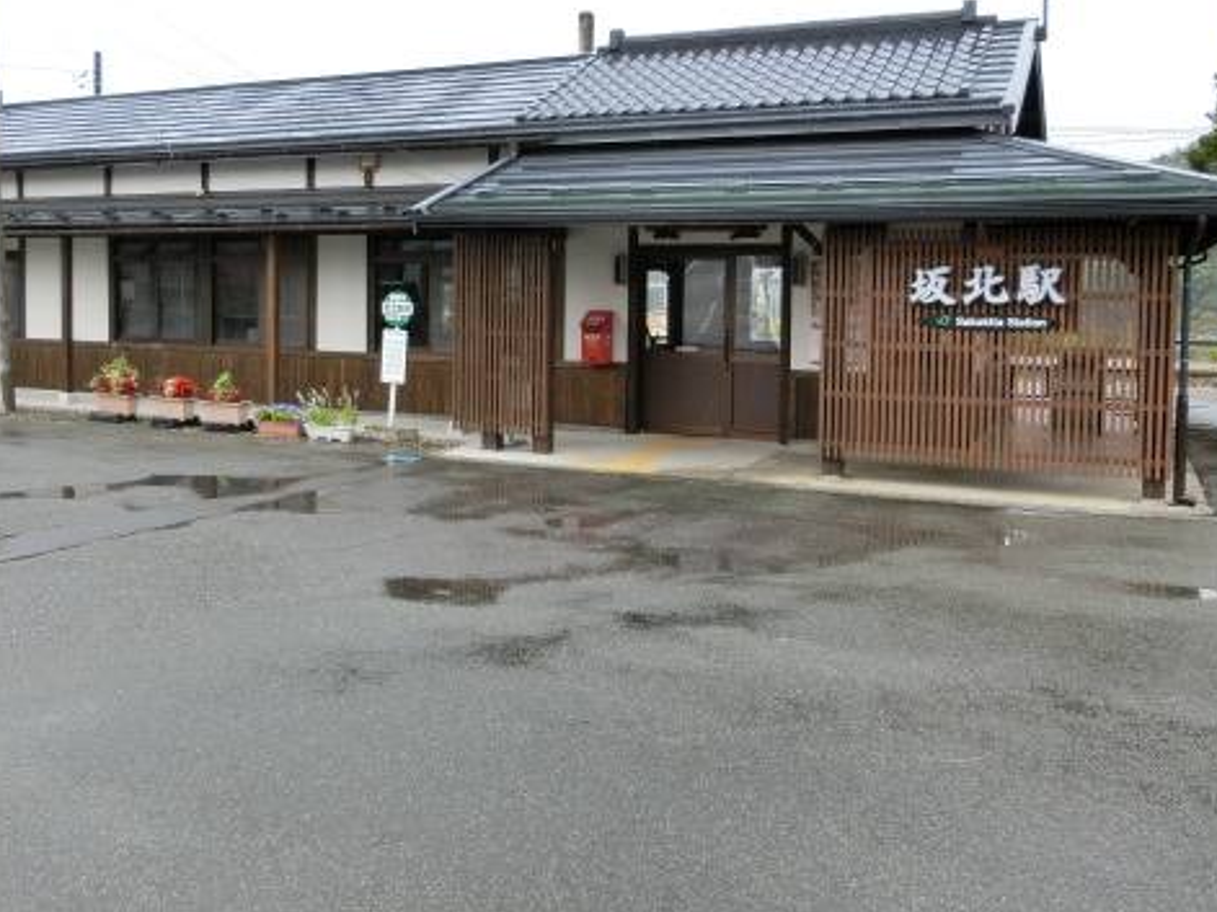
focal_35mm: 34
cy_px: 359
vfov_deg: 41.6
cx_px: 548
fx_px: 1195
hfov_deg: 53.9
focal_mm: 4.5
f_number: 3.5
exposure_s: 1/125
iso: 80
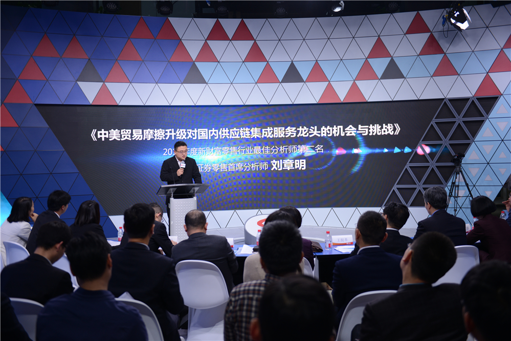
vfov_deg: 35.1
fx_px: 539
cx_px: 256
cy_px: 170
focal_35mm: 38
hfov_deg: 50.7
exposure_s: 1/125
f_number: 2.8
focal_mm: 38
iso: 250
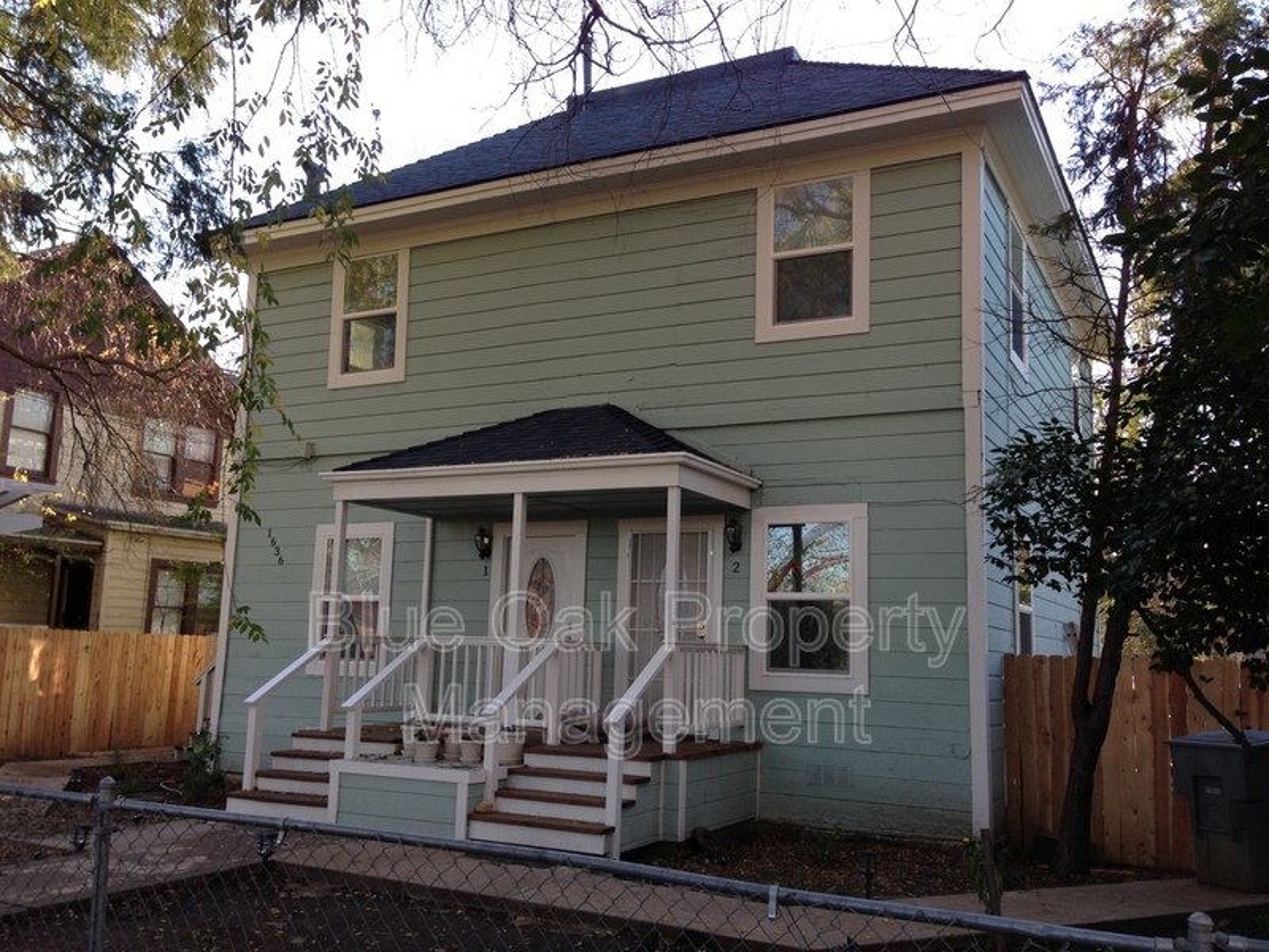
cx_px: 634
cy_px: 476
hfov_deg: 55.4
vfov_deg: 42.9
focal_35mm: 33
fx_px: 1210
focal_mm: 4.13
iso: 50
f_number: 2.4
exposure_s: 1/150
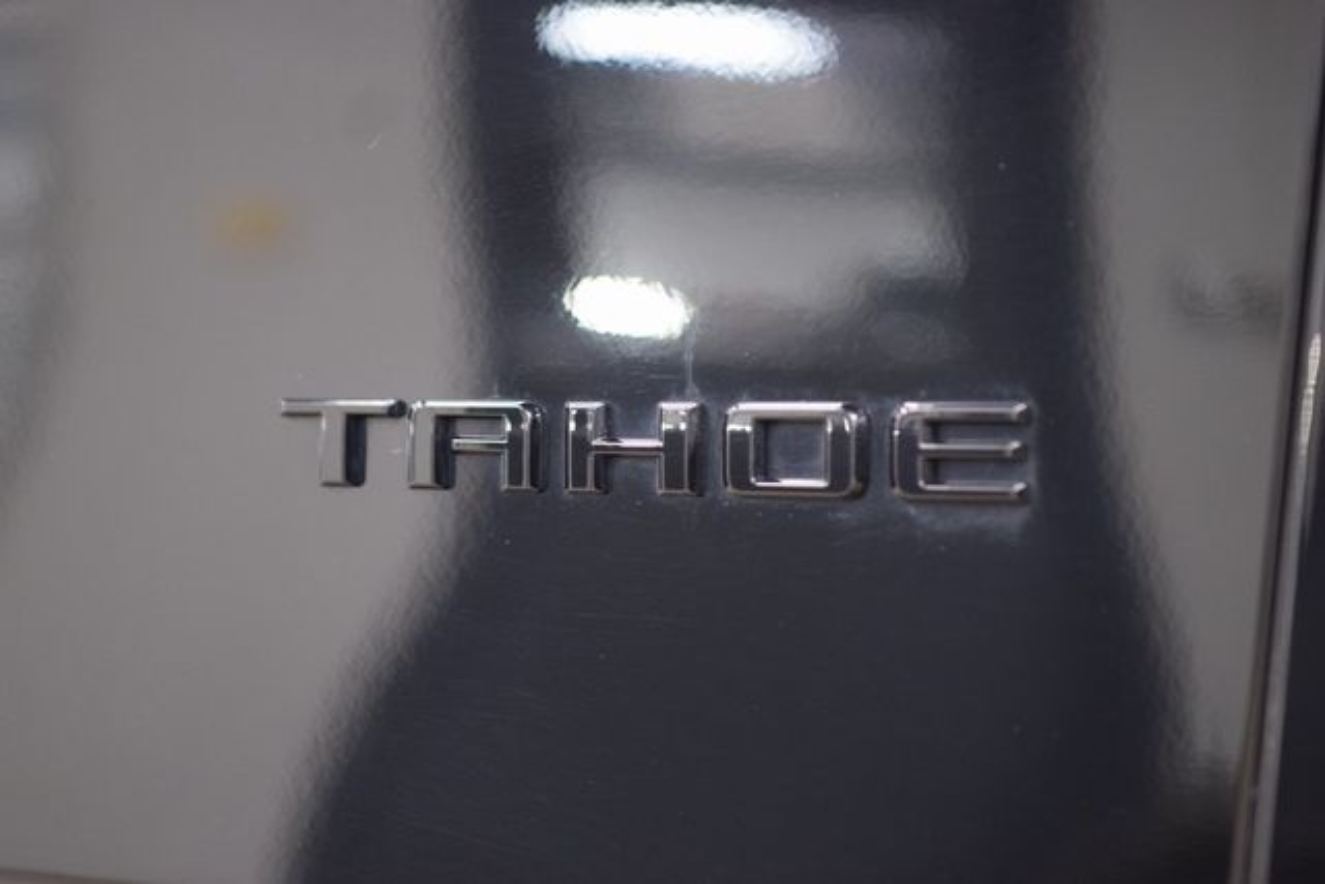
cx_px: 662
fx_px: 3865
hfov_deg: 19.5
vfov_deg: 13.0
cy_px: 442
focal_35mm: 105
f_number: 2.8
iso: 1600
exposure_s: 1/20
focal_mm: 70
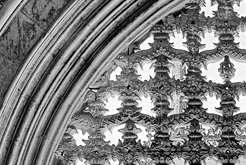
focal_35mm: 204
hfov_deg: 10.0
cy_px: 47
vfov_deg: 6.8
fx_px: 1397
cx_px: 226
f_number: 4.5
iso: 100
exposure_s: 1/250
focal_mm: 18.2
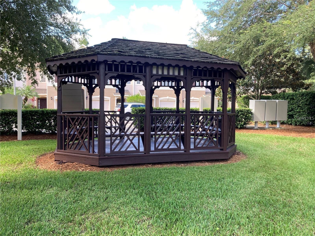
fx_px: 255
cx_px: 158
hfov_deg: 63.4
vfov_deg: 49.7
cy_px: 118
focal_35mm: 28
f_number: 1.8
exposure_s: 1/121
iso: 32
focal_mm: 3.99
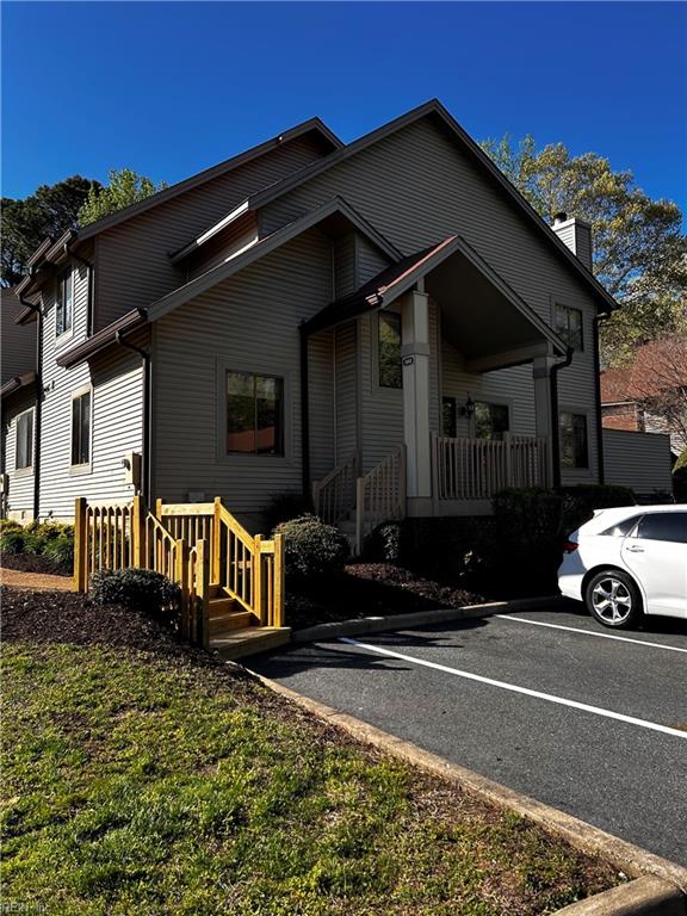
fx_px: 688
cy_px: 458
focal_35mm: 26
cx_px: 344
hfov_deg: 53.1
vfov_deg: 67.3
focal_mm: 5.7
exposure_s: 1/1645
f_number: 1.5
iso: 50
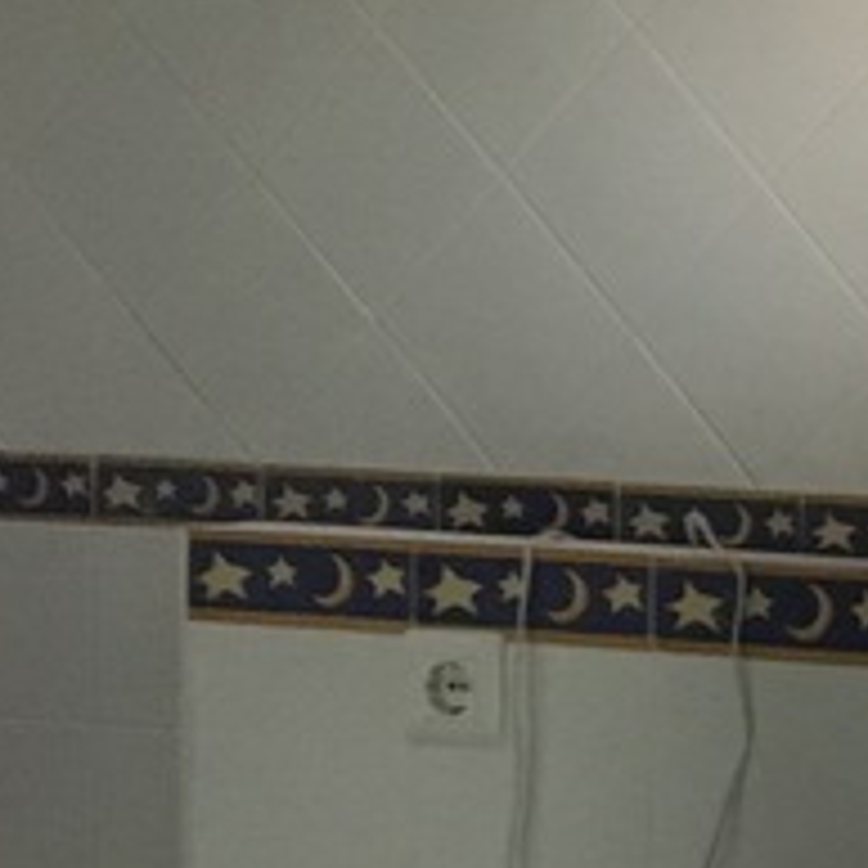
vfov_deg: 12.7
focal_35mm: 136
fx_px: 3858
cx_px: 1628
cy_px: 877
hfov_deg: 11.7
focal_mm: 4.15
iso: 320
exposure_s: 1/17
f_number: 2.2
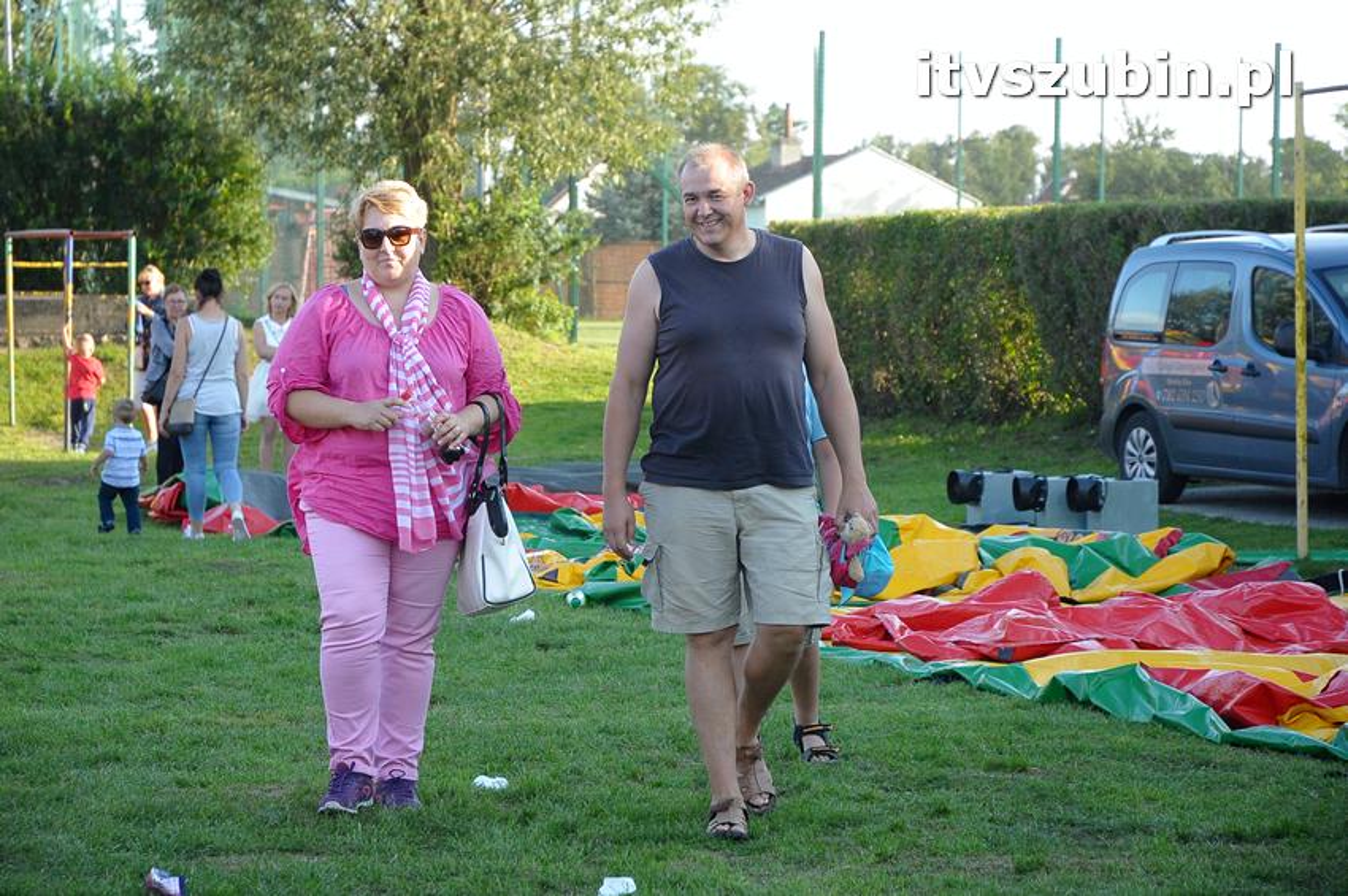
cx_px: 674
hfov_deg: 19.5
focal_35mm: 105
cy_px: 448
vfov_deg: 13.0
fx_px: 3928
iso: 800
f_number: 5.6
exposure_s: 1/500
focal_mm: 70
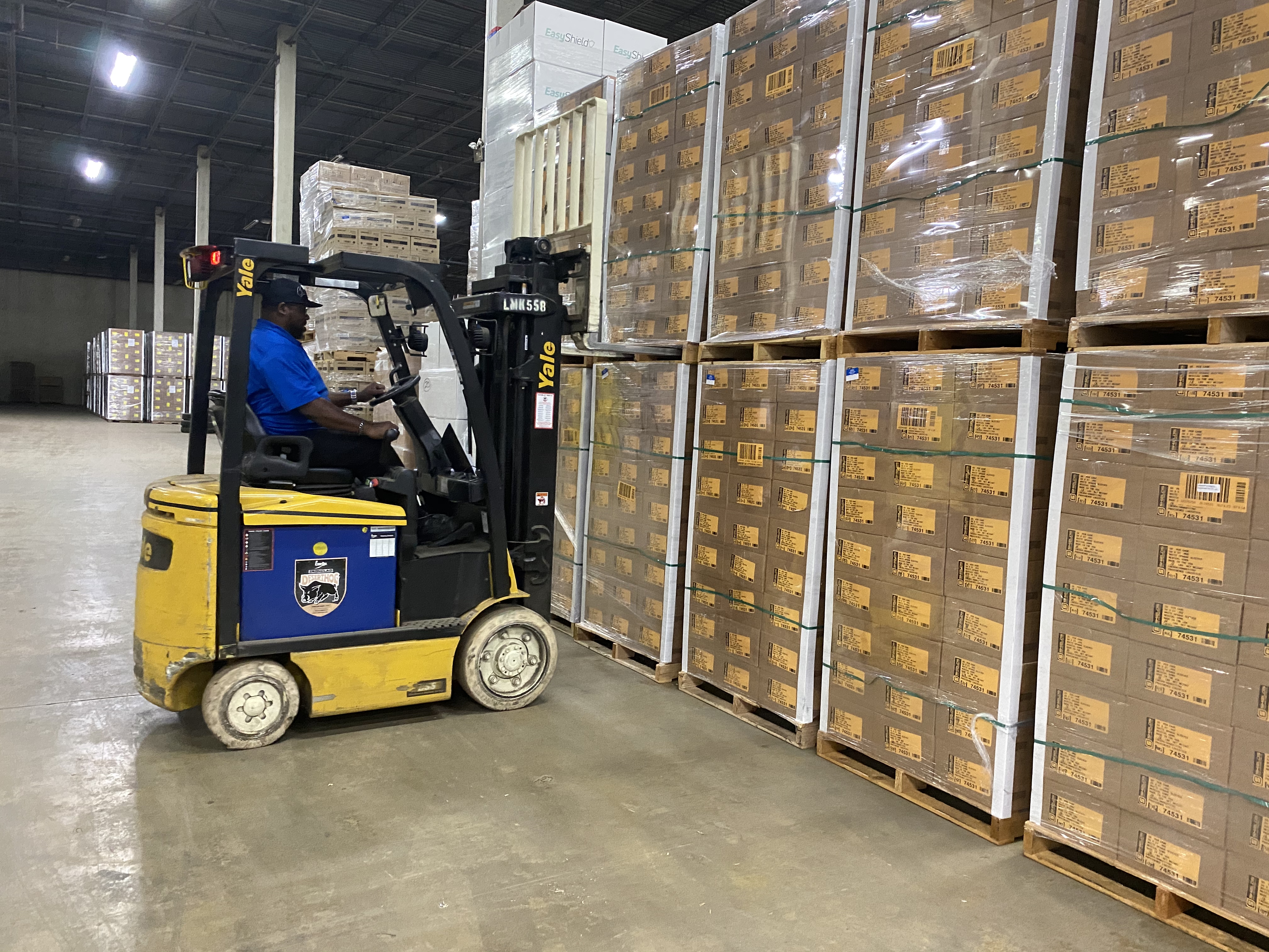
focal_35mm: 26
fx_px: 953
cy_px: 476
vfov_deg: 53.1
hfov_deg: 67.3
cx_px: 634
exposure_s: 1/40
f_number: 1.8
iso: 400
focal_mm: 4.25
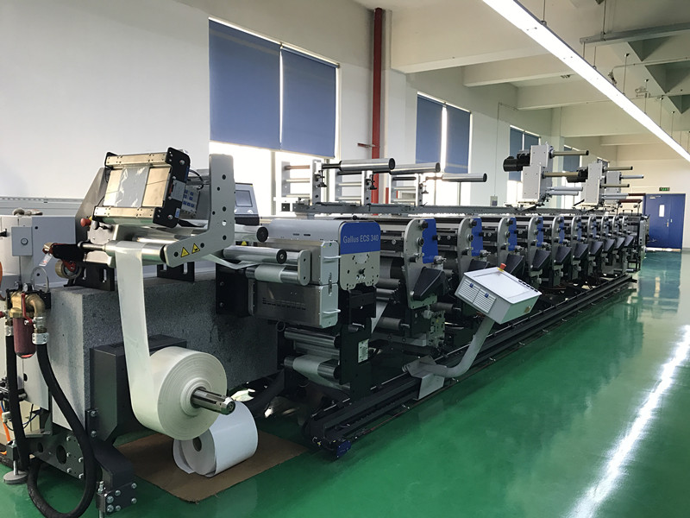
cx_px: 345
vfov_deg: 49.7
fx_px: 558
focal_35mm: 28
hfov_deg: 63.4
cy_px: 259
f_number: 1.8
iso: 25
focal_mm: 3.99
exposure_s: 1/33
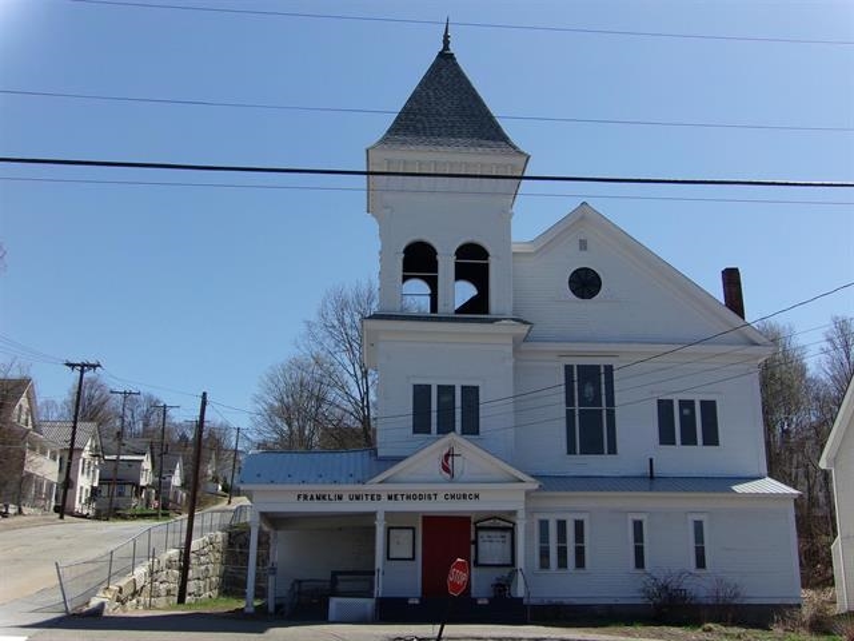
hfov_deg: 45.8
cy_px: 320
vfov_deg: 35.1
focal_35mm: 41
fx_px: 1011
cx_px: 427
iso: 100
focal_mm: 7.2
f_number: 8.46
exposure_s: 1/320
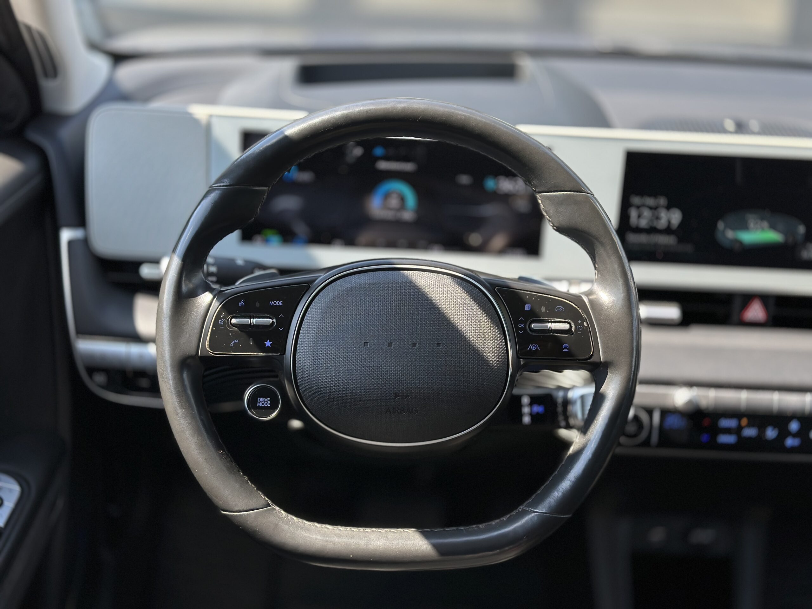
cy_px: 304
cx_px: 406
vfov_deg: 30.3
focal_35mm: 48
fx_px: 1126
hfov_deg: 39.7
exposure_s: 1/513
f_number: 1.78
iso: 80
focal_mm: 6.86
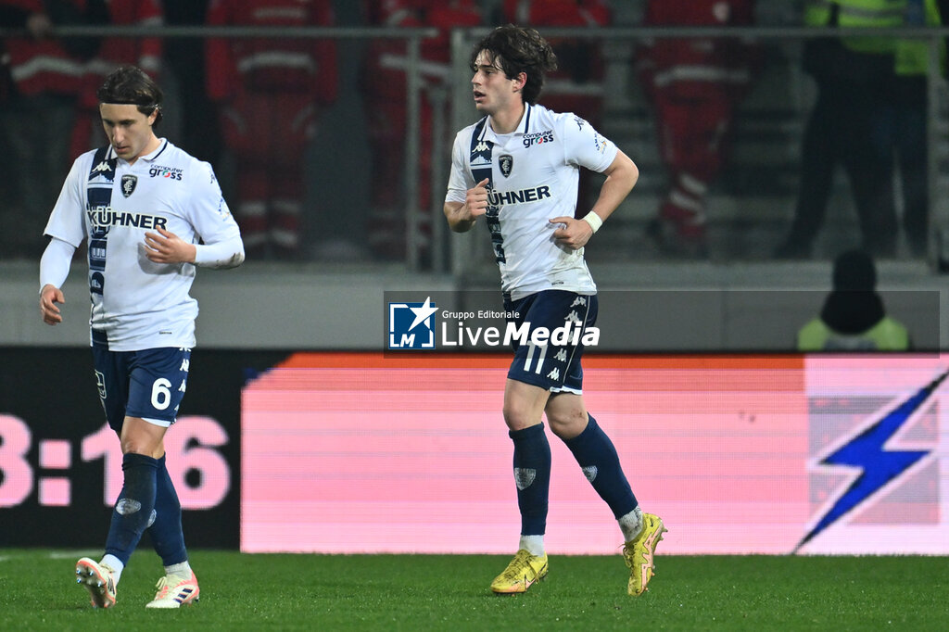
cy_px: 316
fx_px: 14757
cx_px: 474
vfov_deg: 2.5
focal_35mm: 560
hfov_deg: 3.7
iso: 3200
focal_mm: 560
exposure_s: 1/1600
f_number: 4
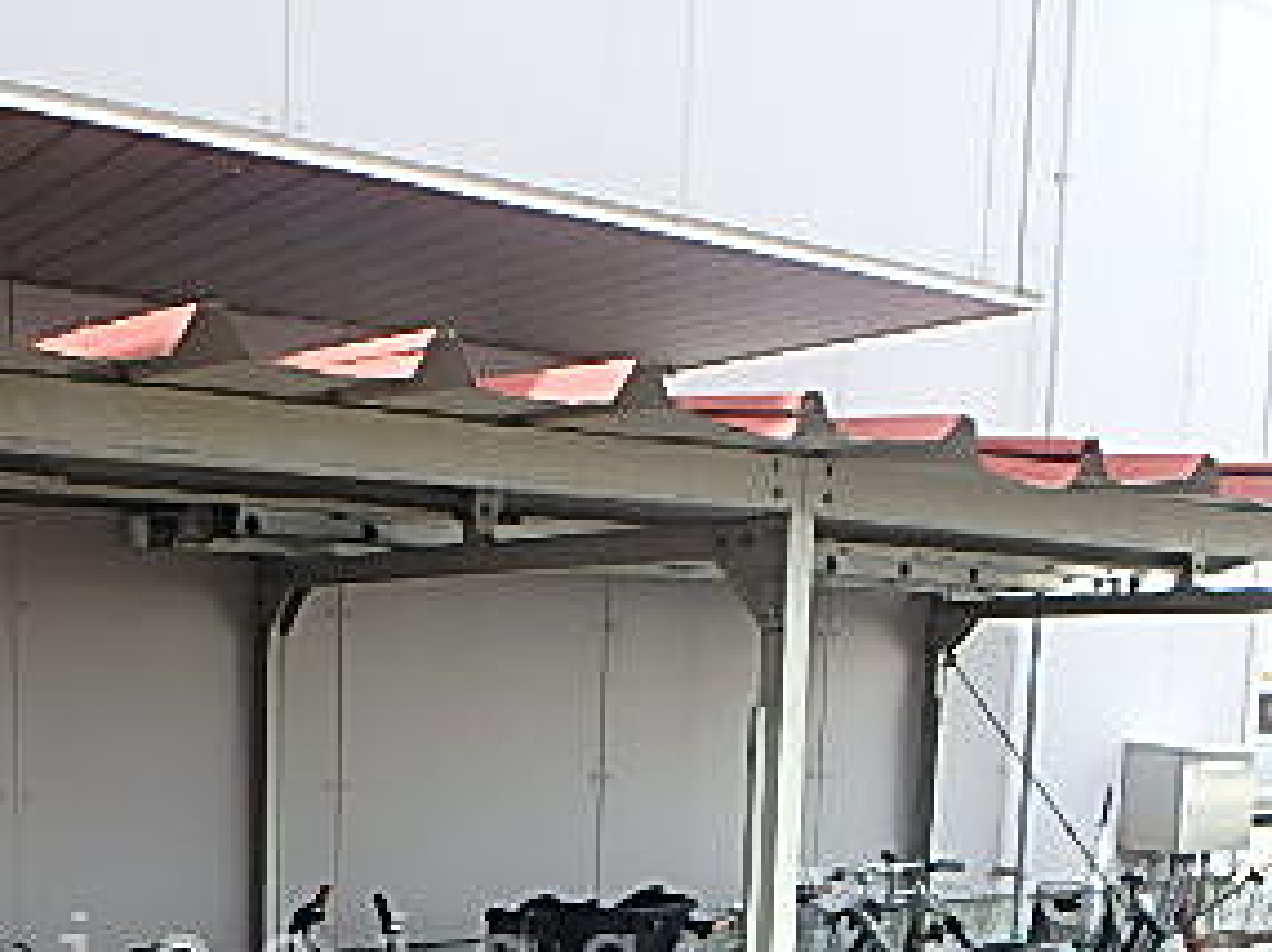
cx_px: 356
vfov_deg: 28.8
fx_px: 1726
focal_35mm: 47
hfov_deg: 39.6
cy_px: 956
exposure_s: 1/250
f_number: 3.5
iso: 160
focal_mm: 3.7
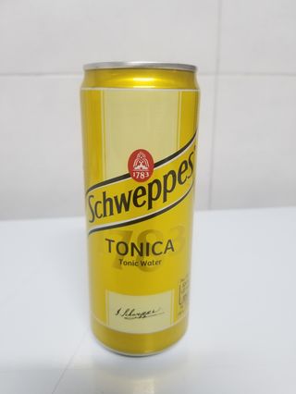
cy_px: 197
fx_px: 296
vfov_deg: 67.3
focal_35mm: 26
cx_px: 148
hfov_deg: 53.1
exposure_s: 1/25
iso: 200
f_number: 1.7
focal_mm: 4.3
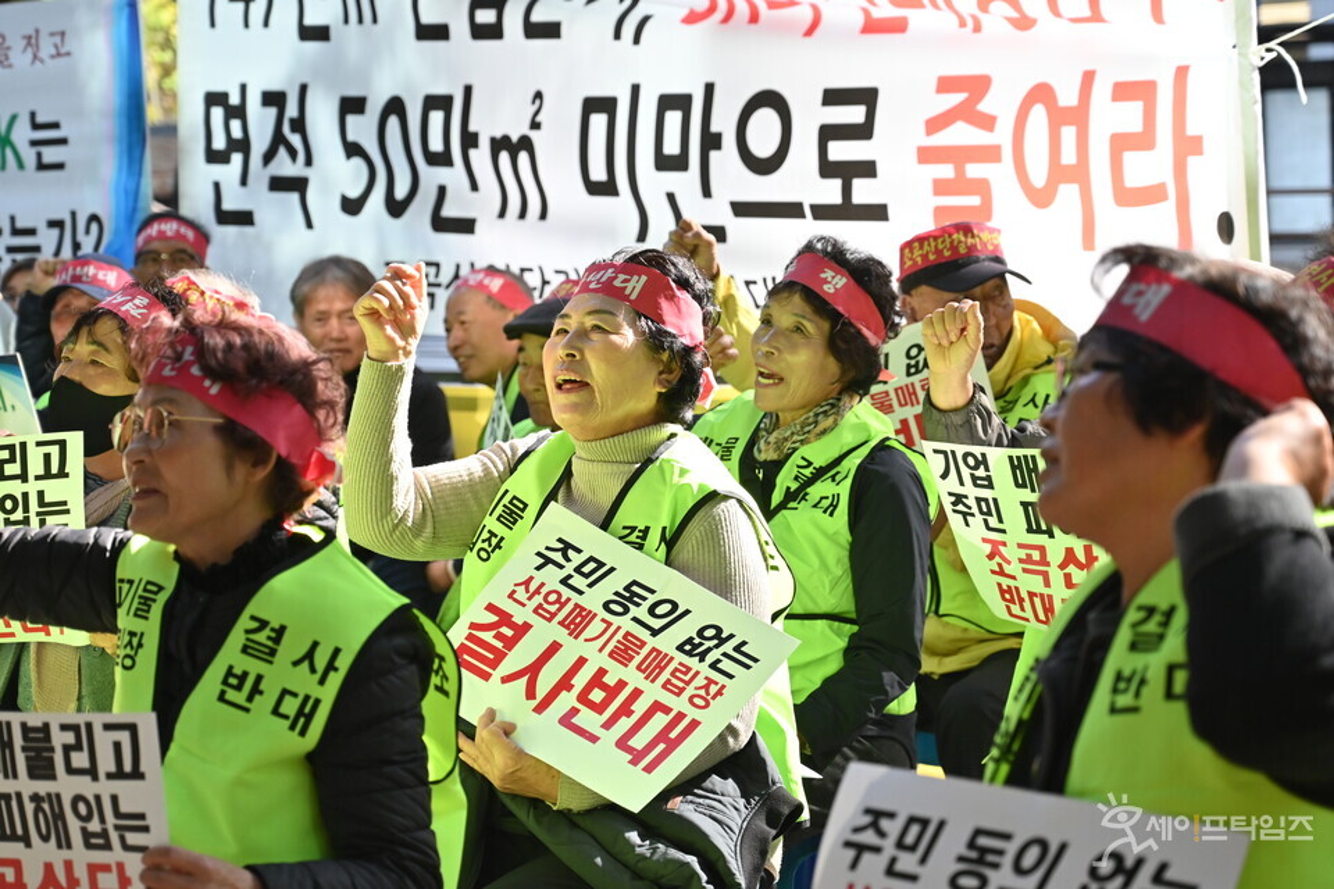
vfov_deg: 13.0
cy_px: 444
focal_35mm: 105
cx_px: 667
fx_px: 3891
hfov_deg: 19.5
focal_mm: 70
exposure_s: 1/800
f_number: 4
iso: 640
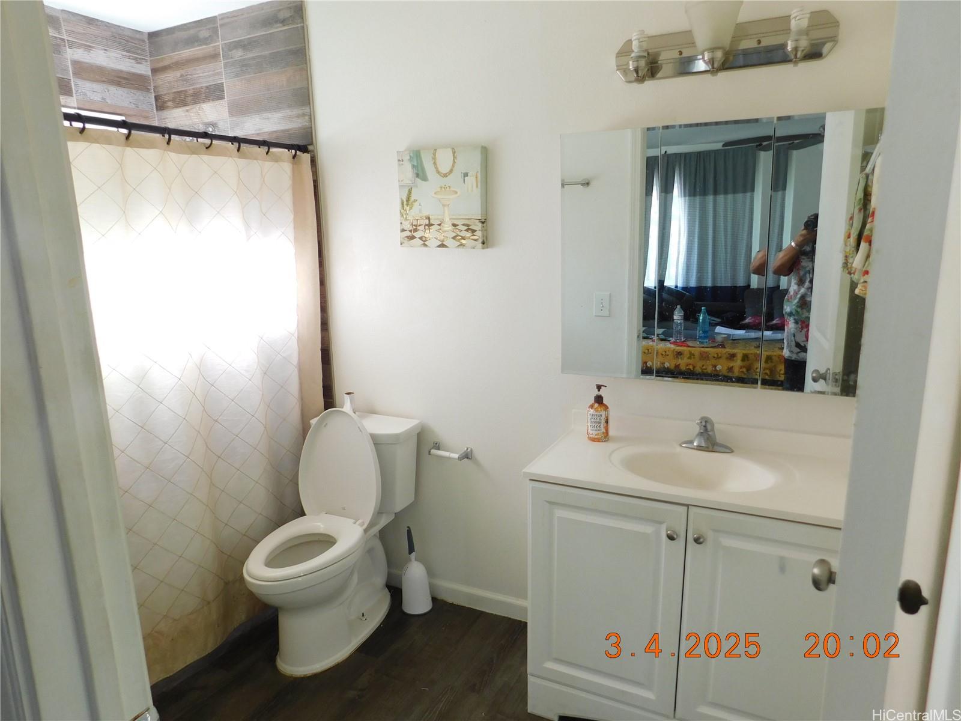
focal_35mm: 23
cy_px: 360
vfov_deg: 58.9
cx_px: 480
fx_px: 639
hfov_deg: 73.9
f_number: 3
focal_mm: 4
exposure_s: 1/40
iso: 125
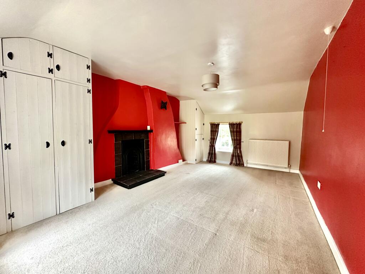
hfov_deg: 102.1
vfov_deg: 85.7
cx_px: 182
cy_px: 137
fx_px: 148
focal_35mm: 14
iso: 500
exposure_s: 1/50
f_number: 2.2
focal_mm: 2.22
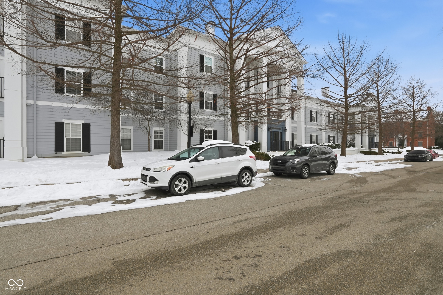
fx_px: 215
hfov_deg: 91.6
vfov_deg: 68.9
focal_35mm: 18
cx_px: 222
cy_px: 148
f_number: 7.1
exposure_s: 1/500
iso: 640
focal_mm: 17.5
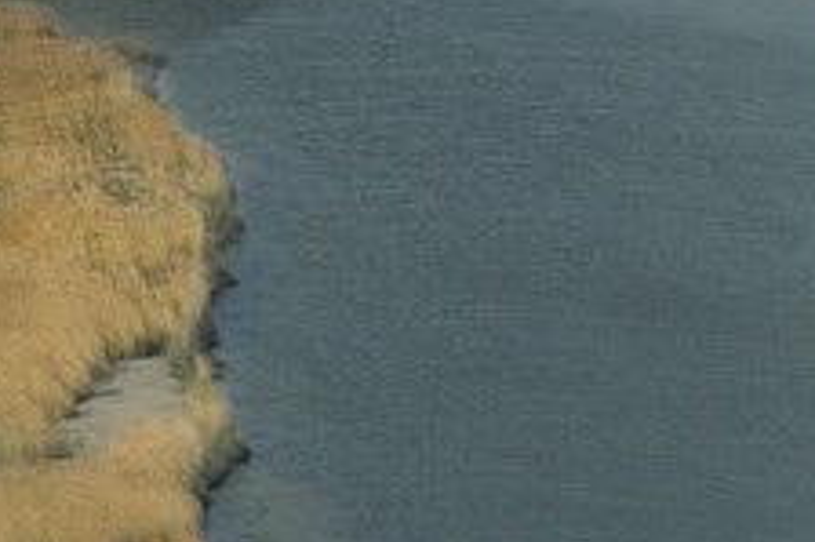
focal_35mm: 1071
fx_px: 24228
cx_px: -429
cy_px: -1346
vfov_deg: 1.3
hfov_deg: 1.9
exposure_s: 1/1000
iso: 400
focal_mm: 150
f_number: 7.1
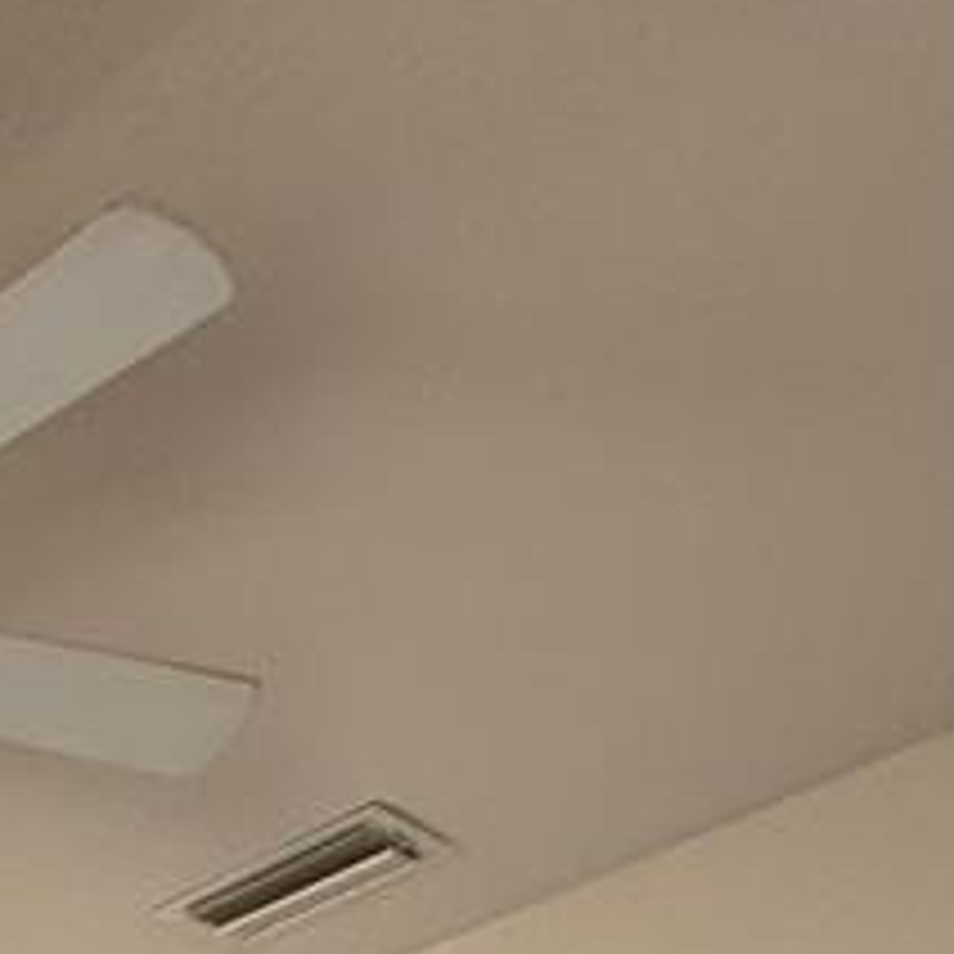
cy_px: 2308
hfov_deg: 19.2
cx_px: -720
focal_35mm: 70
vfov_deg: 14.8
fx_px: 2183
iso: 100
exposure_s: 1/99
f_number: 2.2
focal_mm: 2.22
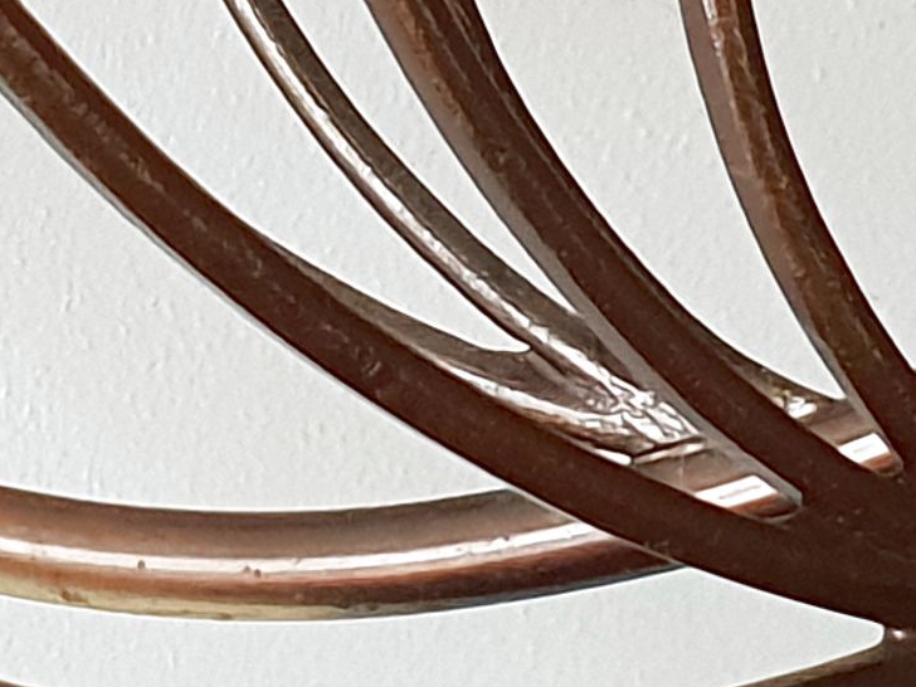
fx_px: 3810
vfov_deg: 9.5
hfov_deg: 13.6
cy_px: -749
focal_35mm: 144
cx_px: 156
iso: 250
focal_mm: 4.3
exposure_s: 1/50
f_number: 2.4
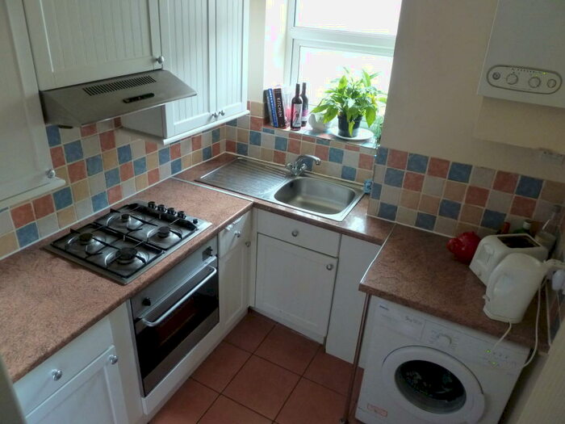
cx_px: 282
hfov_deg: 69.4
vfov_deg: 54.9
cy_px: 212
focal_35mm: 25
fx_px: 408
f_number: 3.3
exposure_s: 1/30
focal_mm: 4.1
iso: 400
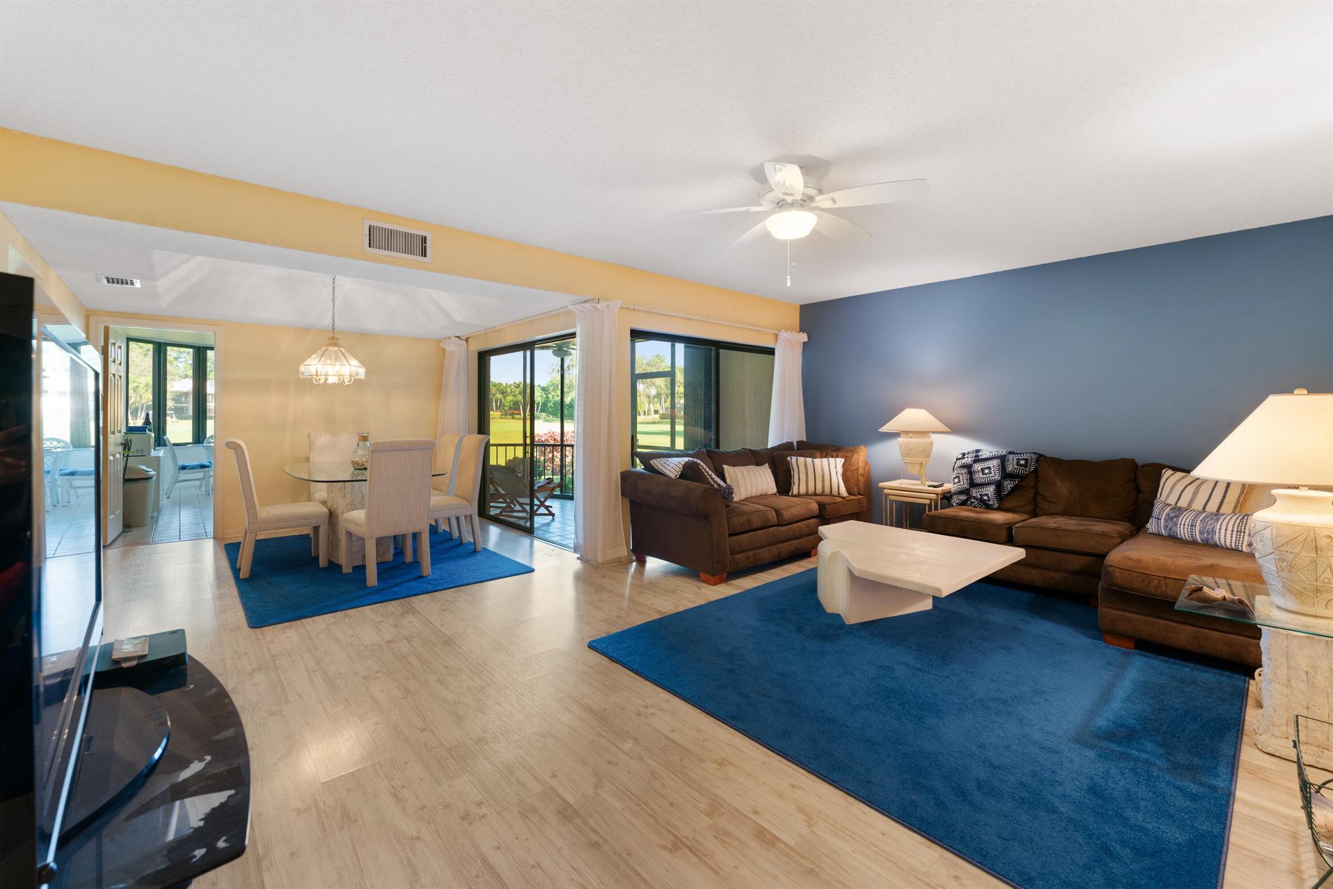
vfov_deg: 78.9
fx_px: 541
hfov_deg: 101.9
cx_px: 666
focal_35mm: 15
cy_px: 444
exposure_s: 1/4
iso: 320
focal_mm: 14.6
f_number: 6.3
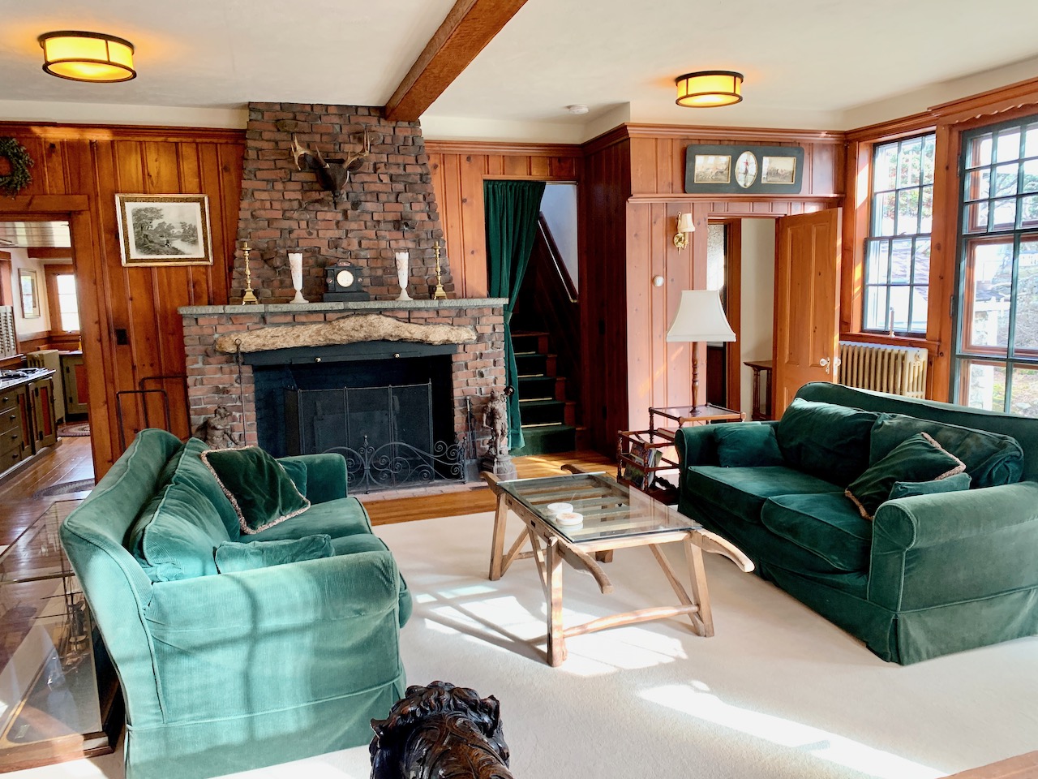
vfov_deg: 53.1
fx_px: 780
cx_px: 519
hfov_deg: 67.3
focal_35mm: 26
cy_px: 390
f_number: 1.8
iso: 100
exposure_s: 1/60
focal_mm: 4.25
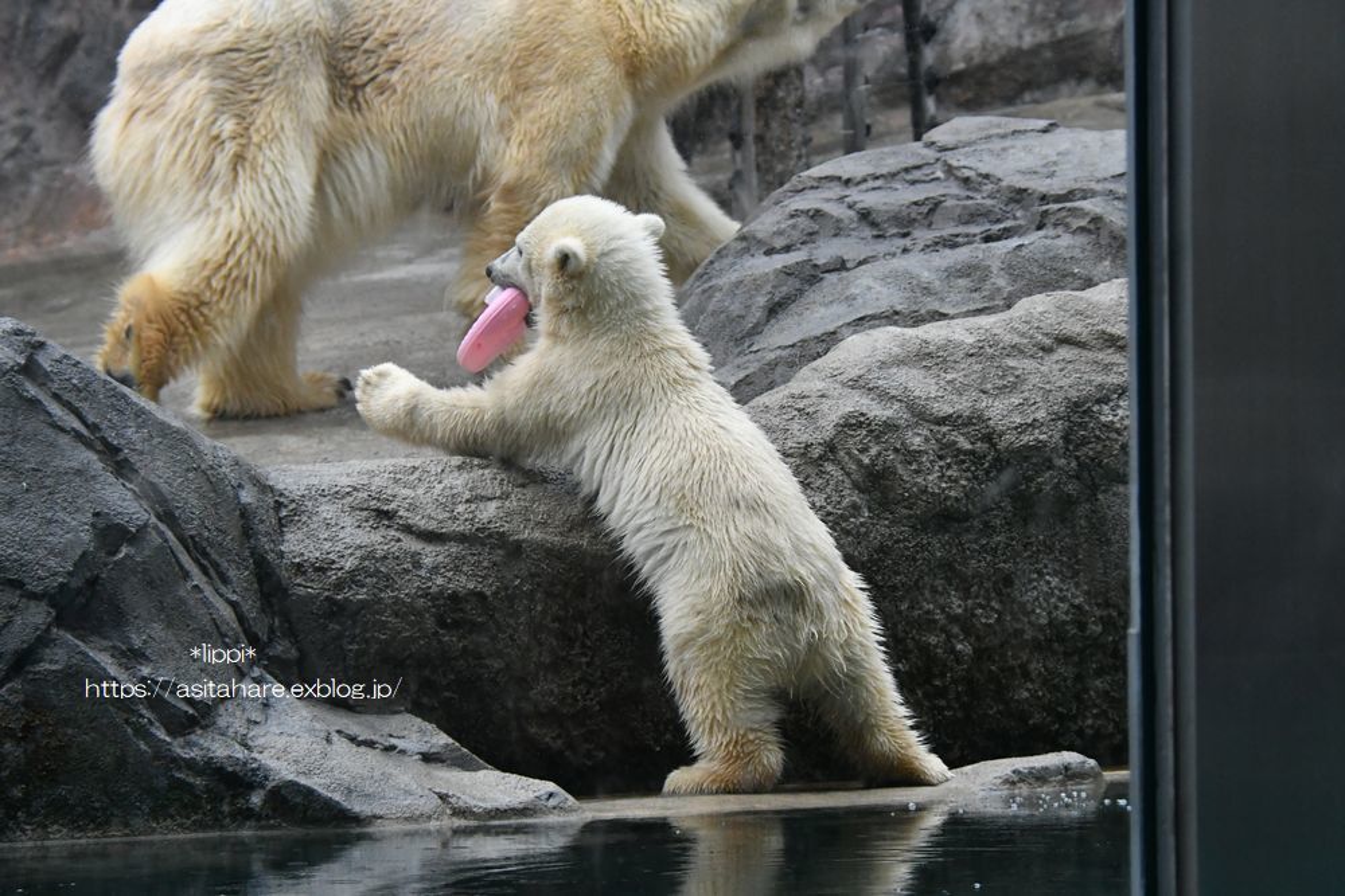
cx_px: 672
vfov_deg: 11.7
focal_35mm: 117
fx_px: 4372
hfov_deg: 17.5
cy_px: 448
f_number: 5.6
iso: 3200
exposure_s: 1/1600
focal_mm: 78
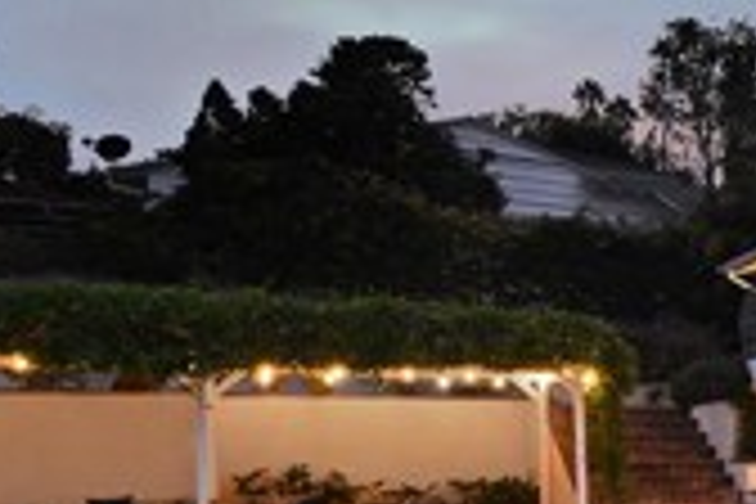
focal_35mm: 57
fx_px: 1197
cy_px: 452
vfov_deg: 23.2
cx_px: 1125
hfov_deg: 26.1
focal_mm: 10
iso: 1250
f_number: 8
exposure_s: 1/5
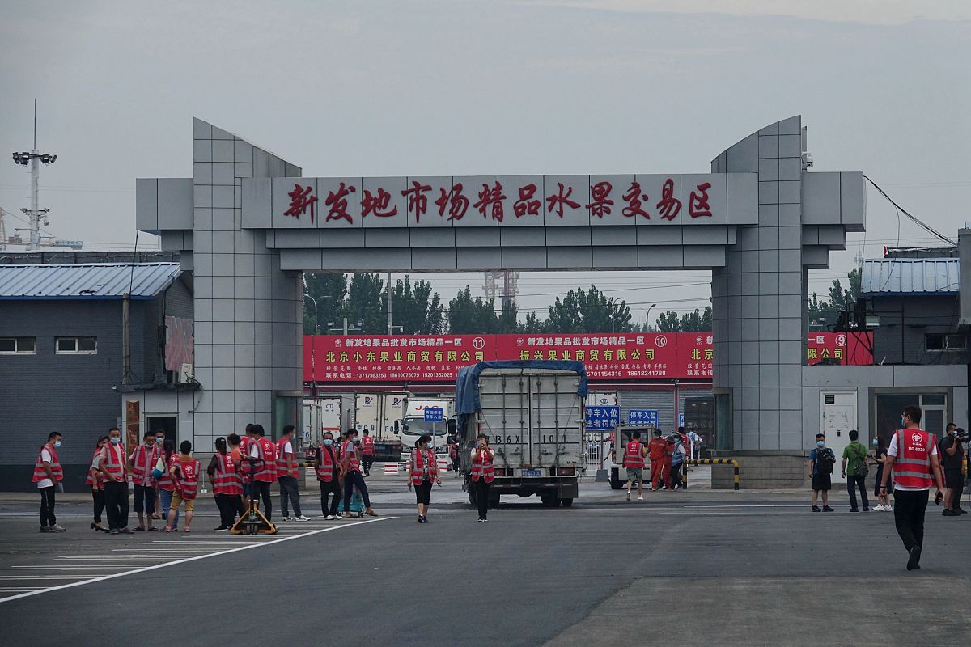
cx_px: 486
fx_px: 4423
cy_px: 324
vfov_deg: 8.4
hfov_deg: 12.5
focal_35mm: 164
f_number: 5.6
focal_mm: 60.29
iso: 200
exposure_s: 1/1600
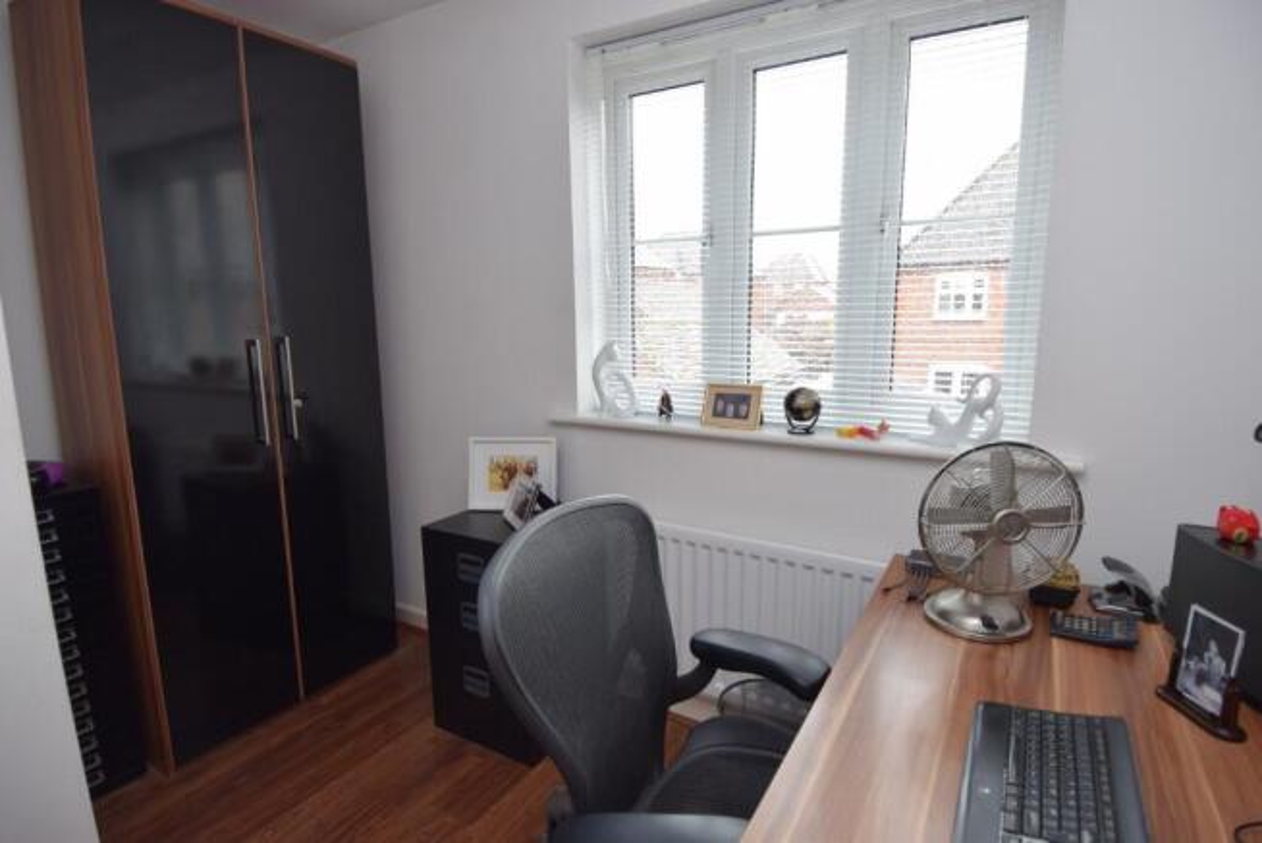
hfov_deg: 90.0
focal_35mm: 18
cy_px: 422
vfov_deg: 67.5
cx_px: 631
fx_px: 631
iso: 400
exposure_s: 1/60
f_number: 4
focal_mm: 12
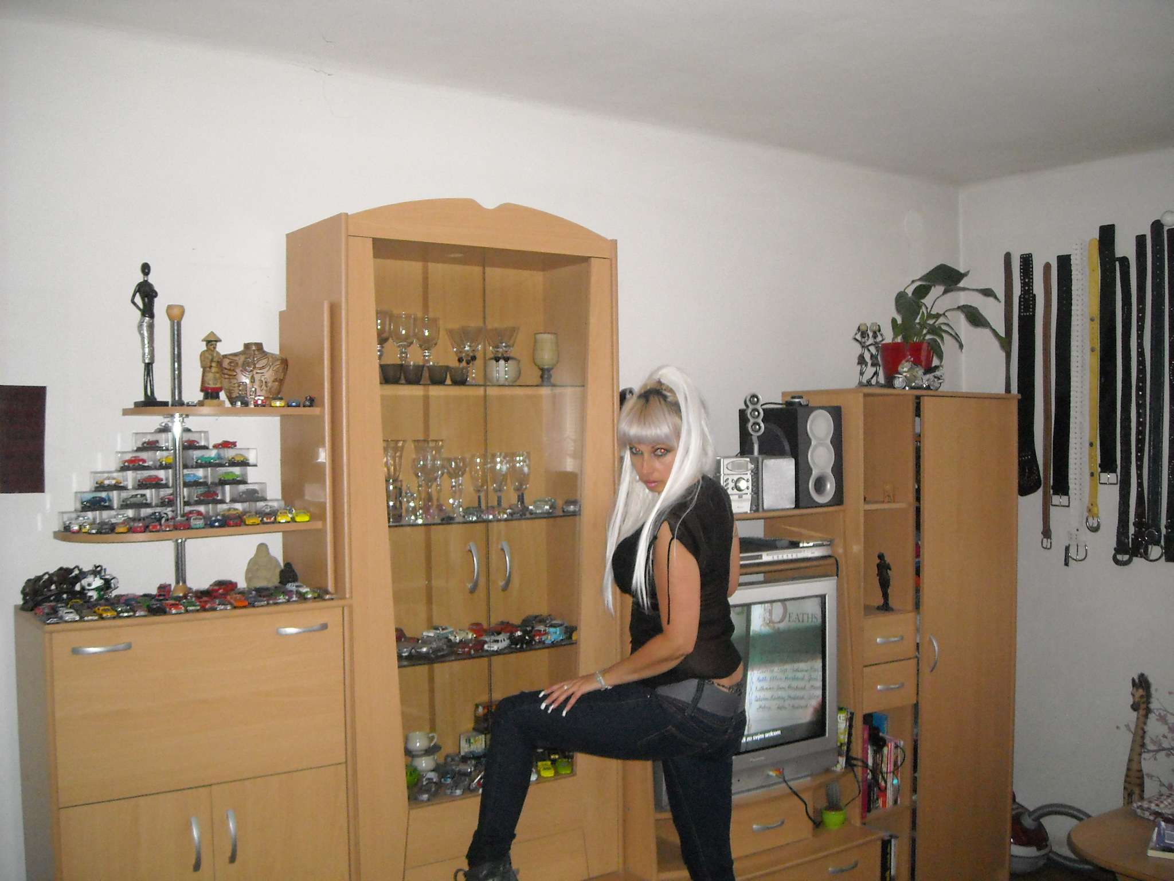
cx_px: 587
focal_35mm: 35
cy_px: 440
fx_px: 1187
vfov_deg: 40.7
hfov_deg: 52.6
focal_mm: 5.7
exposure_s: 1/60
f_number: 2.8
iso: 400
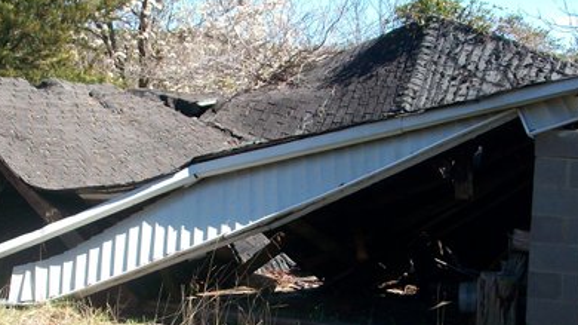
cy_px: 222
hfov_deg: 28.6
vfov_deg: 16.3
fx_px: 1134
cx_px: 247
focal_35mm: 74
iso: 80
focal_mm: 7.1
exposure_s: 1/500
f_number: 3.2
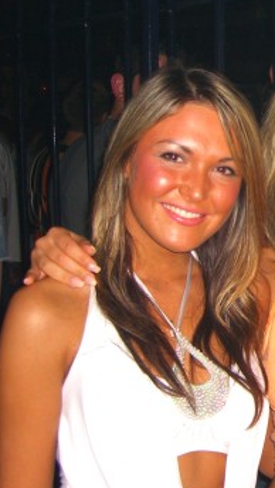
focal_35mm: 72
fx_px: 934
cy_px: 236
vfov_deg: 29.4
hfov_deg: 15.6
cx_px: 393
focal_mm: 7.9
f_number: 2.8
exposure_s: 1/60
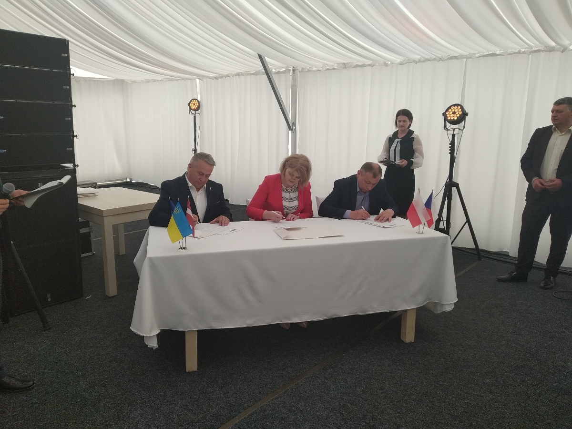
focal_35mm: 26
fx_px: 430
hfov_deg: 67.3
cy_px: 214
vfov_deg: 53.1
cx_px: 286
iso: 100
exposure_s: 1/272
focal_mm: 3.82
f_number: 2.2
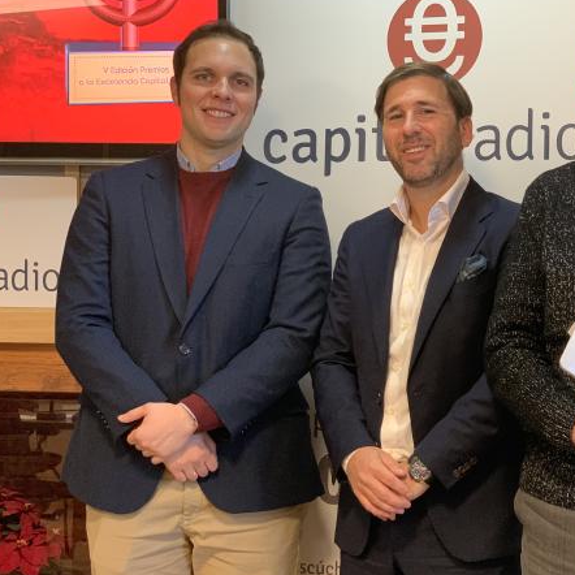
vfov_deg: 22.2
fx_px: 1466
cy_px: 308
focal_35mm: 78
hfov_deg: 22.0
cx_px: 412
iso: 160
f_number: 2.4
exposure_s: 1/50
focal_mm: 6
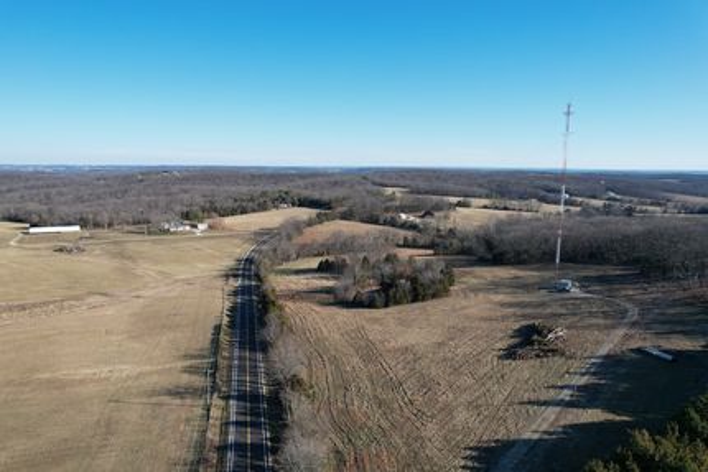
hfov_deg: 78.6
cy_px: 236
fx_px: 433
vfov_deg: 57.3
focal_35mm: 22
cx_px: 354
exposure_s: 1/1600
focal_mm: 8.38
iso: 140
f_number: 2.8
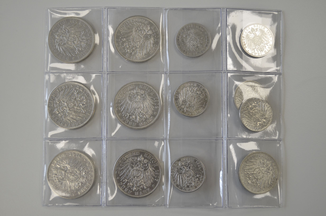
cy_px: 108
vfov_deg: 29.7
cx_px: 163
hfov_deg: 43.7
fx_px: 407
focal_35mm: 45
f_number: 5
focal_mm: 30
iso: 320
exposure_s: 1/100
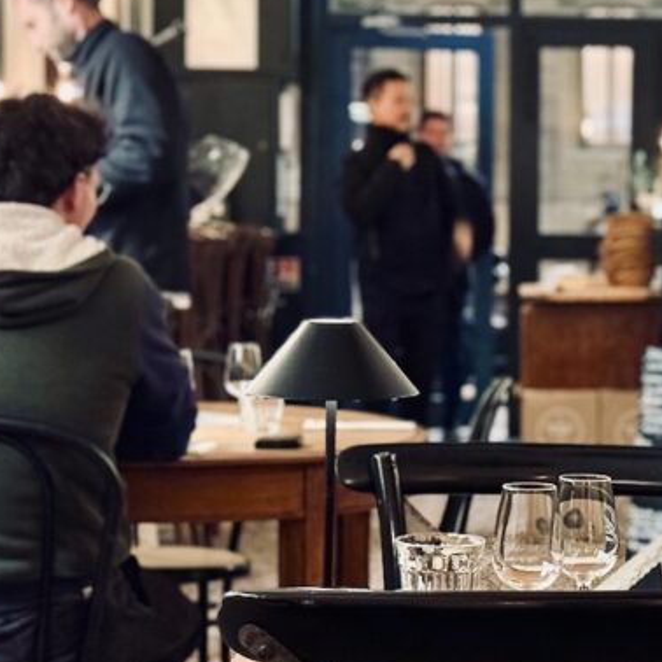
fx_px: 2488
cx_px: 592
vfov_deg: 15.2
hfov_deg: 15.0
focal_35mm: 115
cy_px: 324
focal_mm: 6.76
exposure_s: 1/26
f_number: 1.78
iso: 800
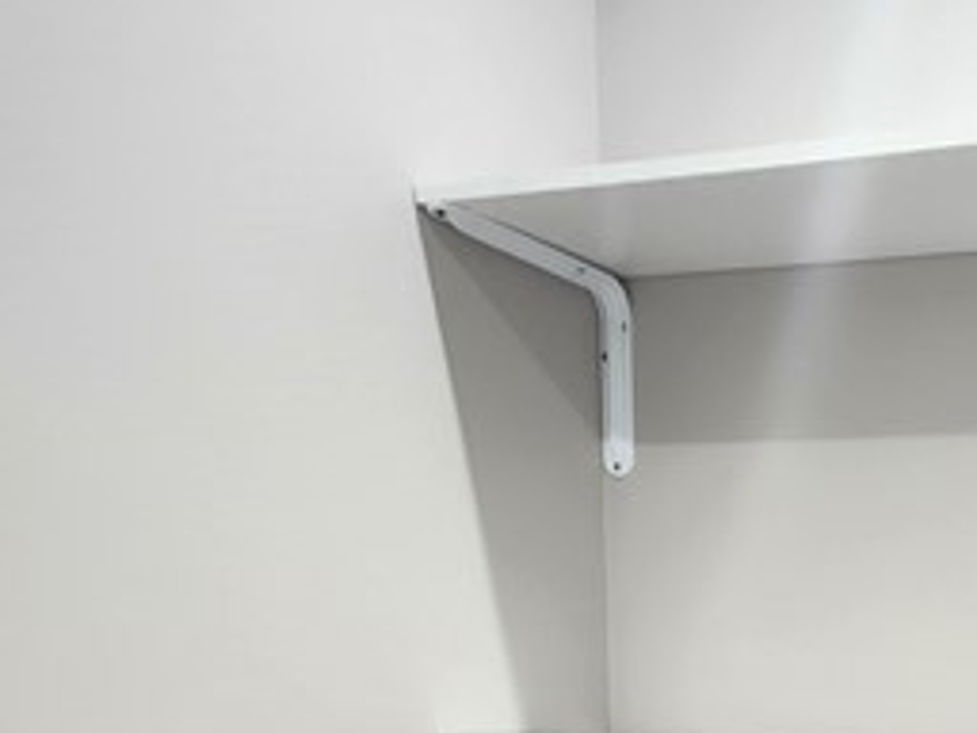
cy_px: 1176
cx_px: 1008
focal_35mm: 52
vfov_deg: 21.9
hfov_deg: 33.3
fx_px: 1468
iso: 500
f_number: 2.2
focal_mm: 2.2
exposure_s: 1/30
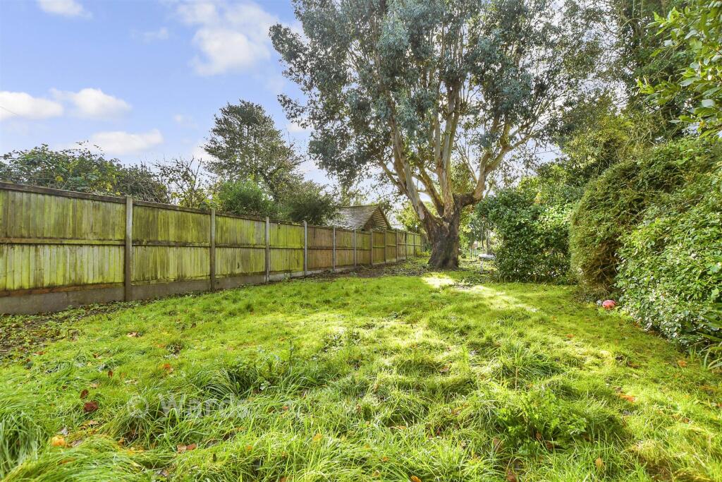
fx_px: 301
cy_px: 241
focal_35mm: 15
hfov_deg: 100.4
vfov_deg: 77.3
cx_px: 361
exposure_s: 1/80
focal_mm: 10
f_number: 8
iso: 160
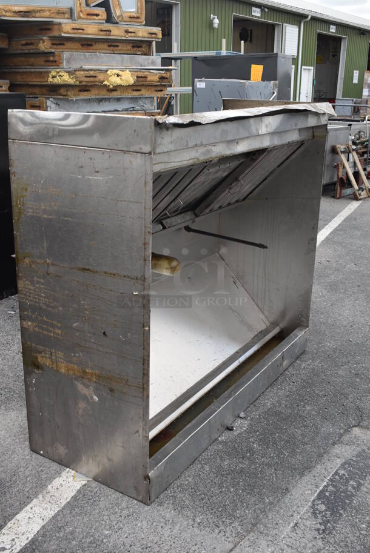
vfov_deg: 51.3
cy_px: 276
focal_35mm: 38
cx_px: 185
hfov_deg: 35.5
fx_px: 577
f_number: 7.1
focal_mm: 25
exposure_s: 1/320
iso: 200
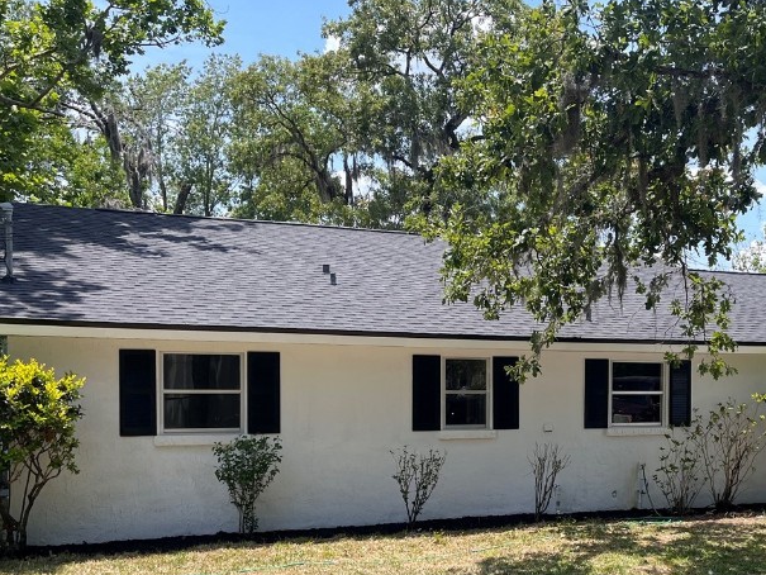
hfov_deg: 41.8
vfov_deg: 32.5
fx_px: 974
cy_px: 403
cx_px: 566
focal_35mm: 44
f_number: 1.6
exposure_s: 1/2024
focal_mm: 5.1
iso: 50
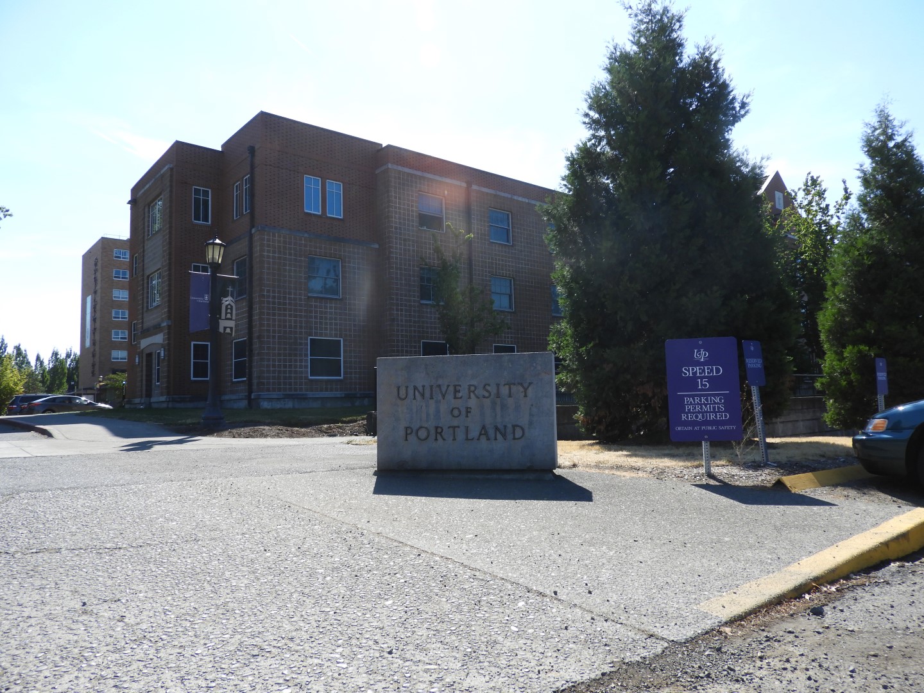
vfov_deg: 56.8
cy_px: 346
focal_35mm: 24
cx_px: 462
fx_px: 641
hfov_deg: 71.6
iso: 100
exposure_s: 1/800
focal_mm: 4.3
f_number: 3.3
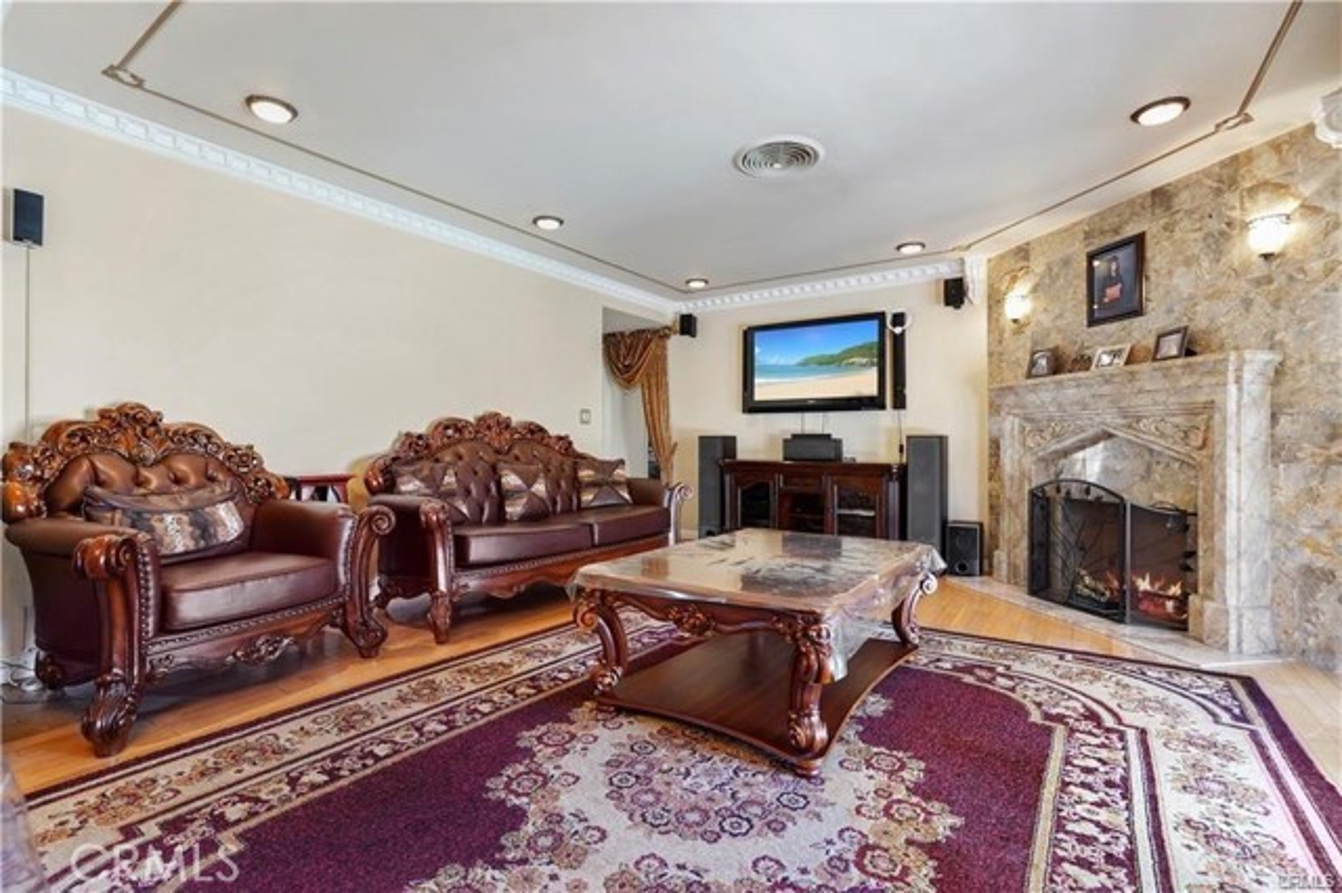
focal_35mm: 16
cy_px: 446
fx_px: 596
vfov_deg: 73.7
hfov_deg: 96.8
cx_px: 671
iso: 200
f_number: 5.6
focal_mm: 16
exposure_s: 1/3
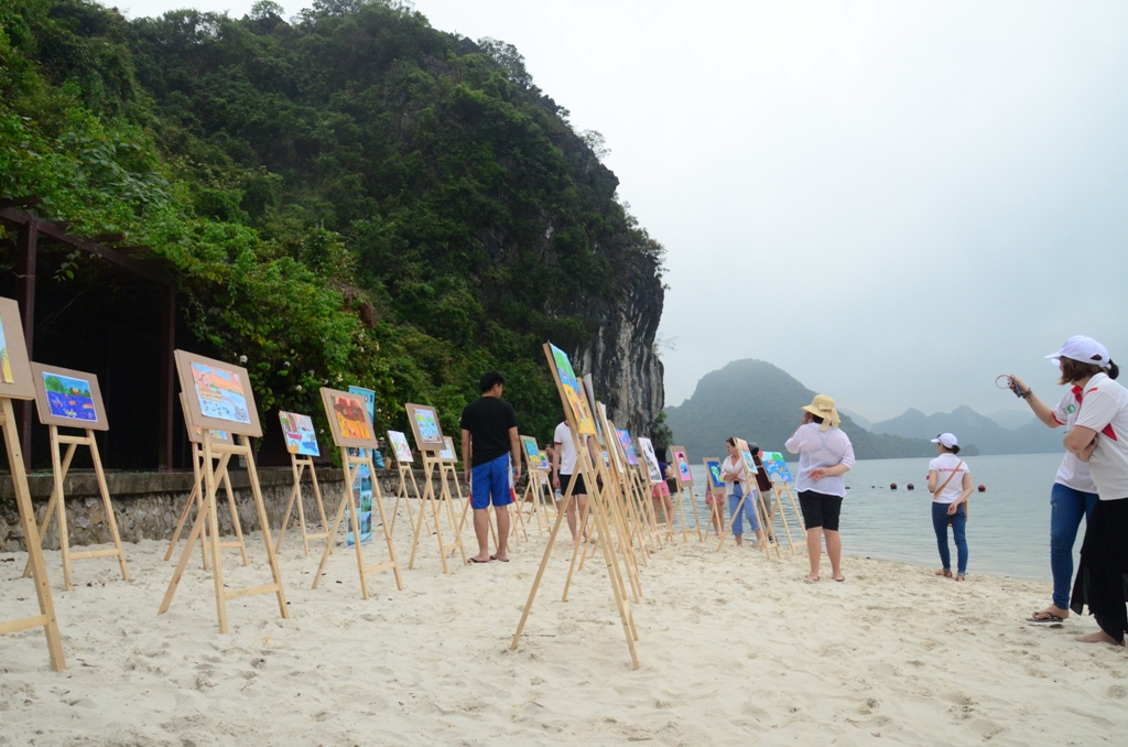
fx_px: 844
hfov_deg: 67.5
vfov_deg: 47.7
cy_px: 374
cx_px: 564
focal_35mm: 27
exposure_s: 1/400
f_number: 10
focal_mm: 18
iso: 1250
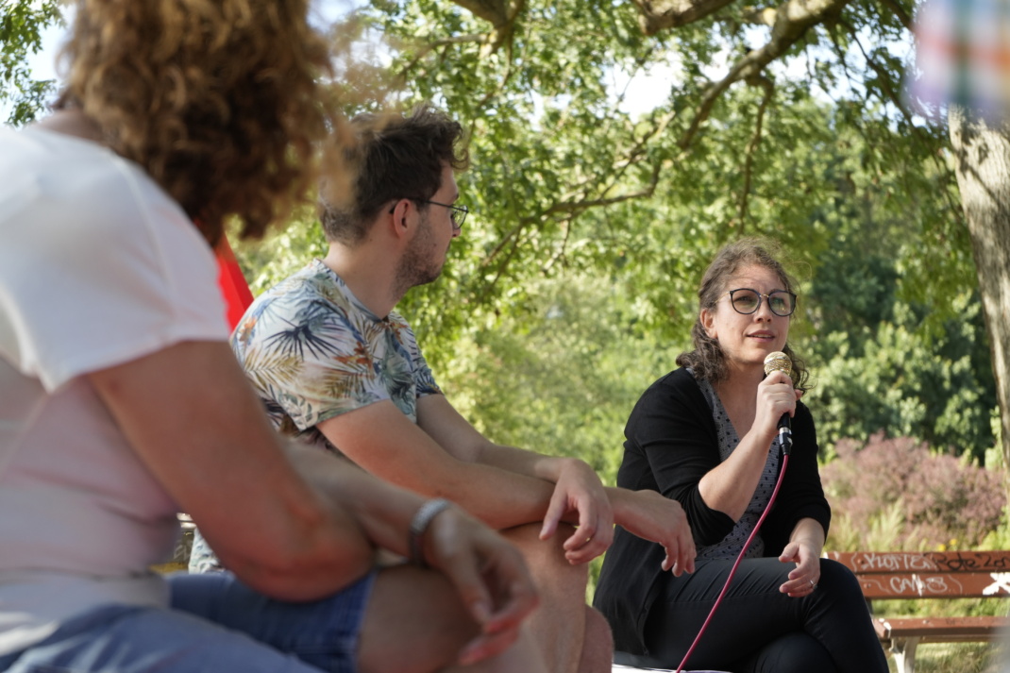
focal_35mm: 70
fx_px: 1963
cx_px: 505
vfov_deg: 19.5
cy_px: 336
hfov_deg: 28.8
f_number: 5.6
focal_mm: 70
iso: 640
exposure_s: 1/500
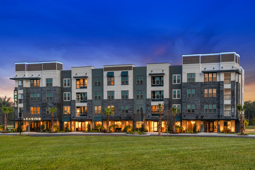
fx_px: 439
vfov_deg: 21.9
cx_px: 128
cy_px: 85
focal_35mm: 62
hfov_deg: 32.4
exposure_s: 1
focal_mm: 62
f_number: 8
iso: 80
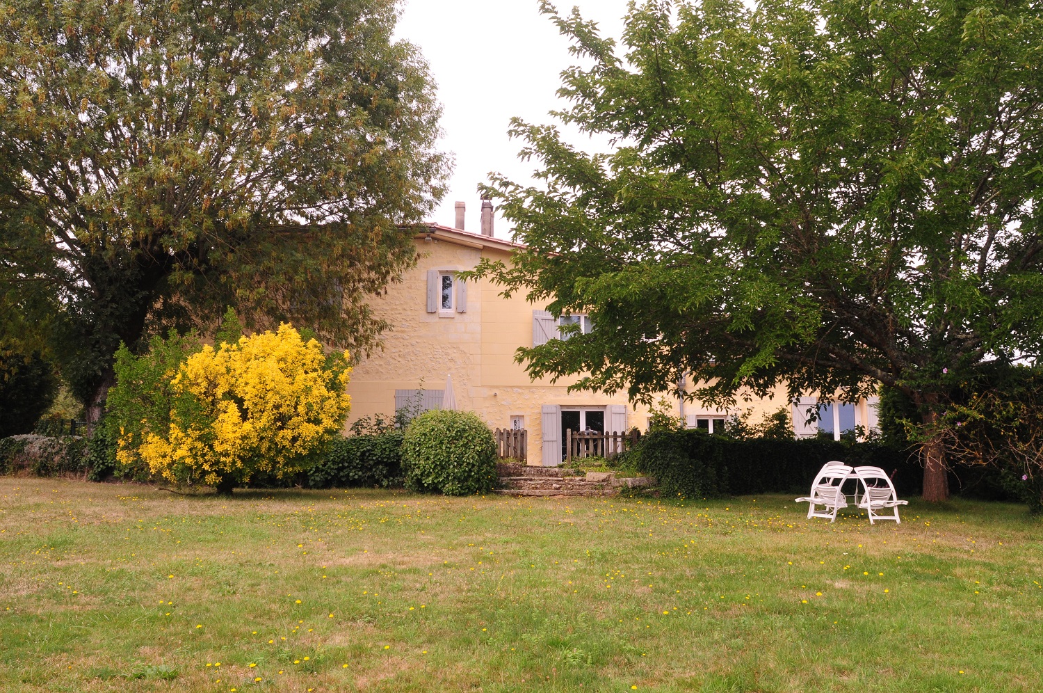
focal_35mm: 36
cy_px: 346
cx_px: 522
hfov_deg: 53.2
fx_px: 1042
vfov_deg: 36.8
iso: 400
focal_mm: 24
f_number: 14
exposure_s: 1/125
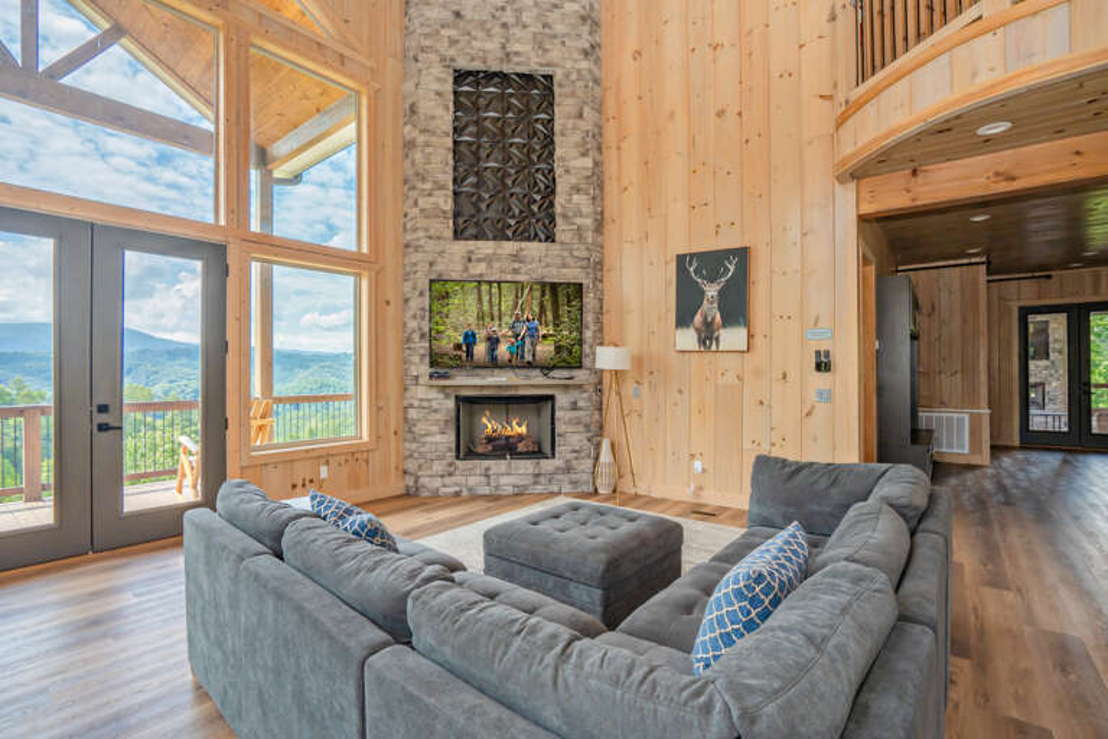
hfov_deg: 96.7
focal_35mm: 16
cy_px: 370
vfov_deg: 73.7
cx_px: 554
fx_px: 492
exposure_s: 1/200
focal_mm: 16
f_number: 7.1
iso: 250
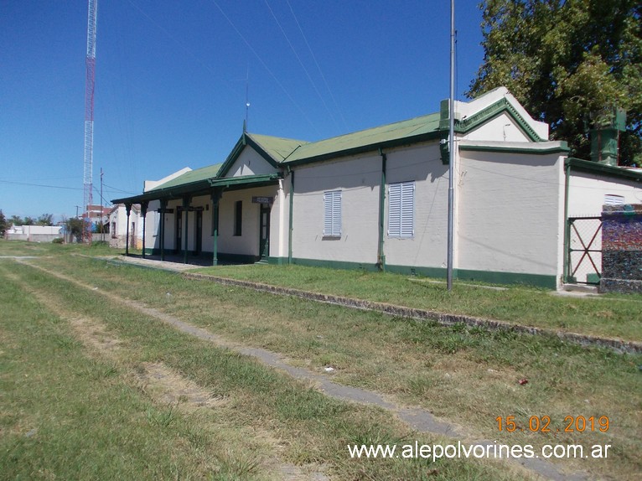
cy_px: 240
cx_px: 321
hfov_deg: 63.5
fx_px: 519
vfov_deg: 49.7
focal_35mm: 28
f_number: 5.4
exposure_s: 1/500
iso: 80
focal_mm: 4
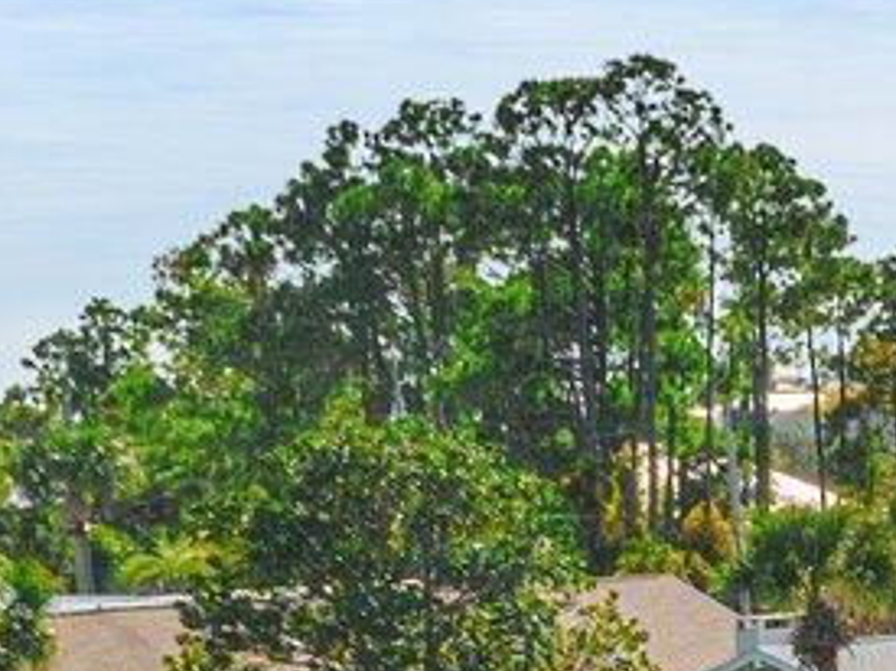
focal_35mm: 179
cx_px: 1430
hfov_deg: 10.6
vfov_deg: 8.1
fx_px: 4631
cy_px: 1015
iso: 100
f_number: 5
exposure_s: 1/500
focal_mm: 12.29
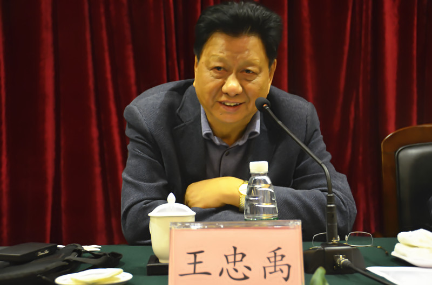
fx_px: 898
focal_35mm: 75
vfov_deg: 18.1
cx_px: 216
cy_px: 142
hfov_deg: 27.1
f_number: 4.8
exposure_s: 1/30
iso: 1250
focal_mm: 50
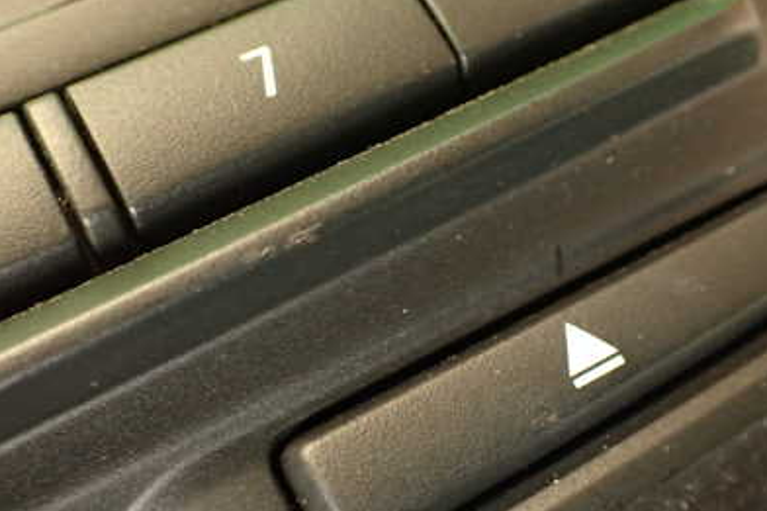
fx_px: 1086
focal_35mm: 51
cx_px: 364
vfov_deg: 26.5
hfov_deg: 38.9
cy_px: 278
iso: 500
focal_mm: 5.79
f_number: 2.4
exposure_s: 1/30
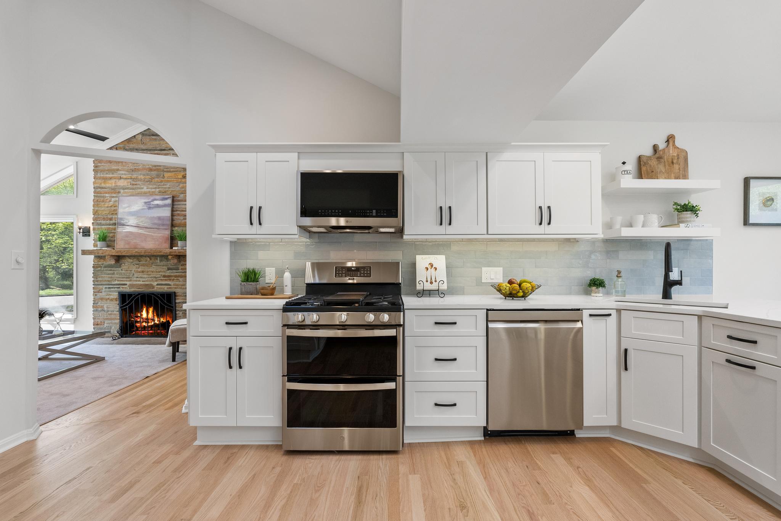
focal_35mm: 16
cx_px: 390
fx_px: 347
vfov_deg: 73.8
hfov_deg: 96.7
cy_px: 260
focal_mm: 16
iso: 800
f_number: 8
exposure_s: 1/25
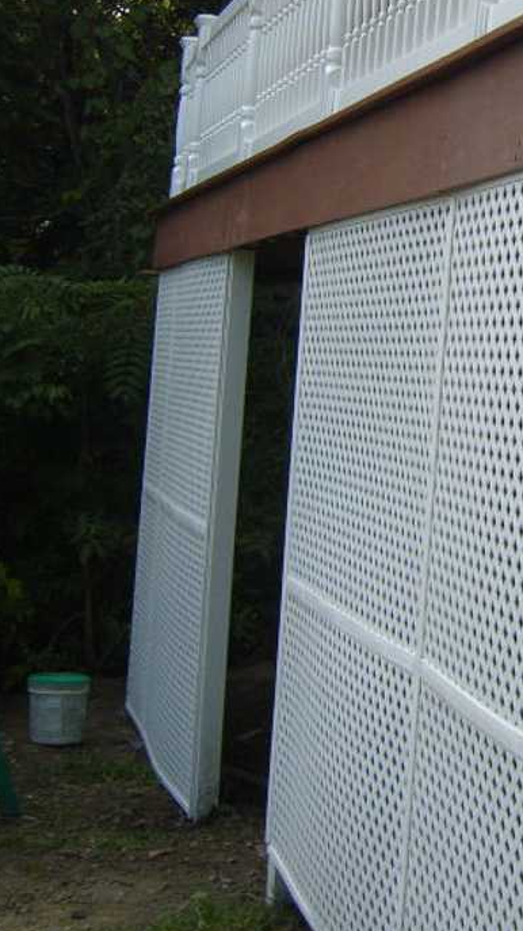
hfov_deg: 15.7
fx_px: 1826
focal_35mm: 74
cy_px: 259
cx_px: 637
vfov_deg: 28.3
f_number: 7.1
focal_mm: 7.4
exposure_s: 1/90
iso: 80
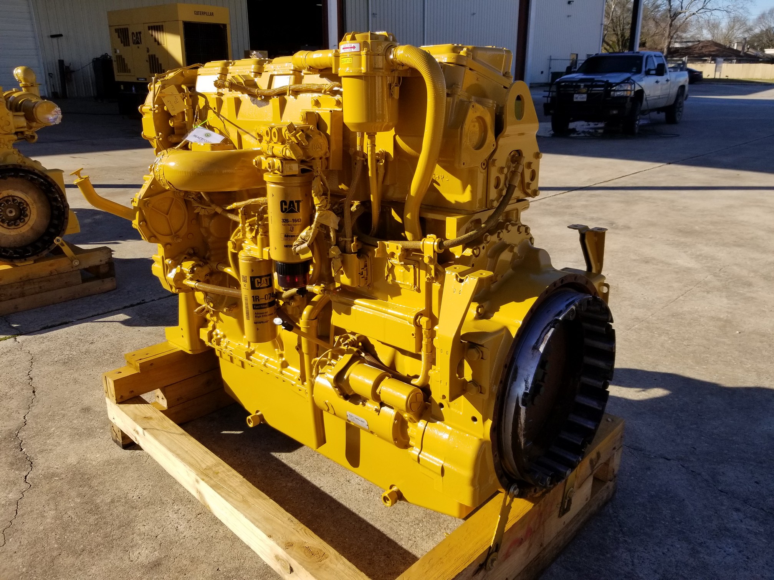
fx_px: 581
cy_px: 290
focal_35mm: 26
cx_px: 387
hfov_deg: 67.3
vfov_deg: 53.1
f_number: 1.7
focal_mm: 4.25
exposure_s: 1/2360
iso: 50
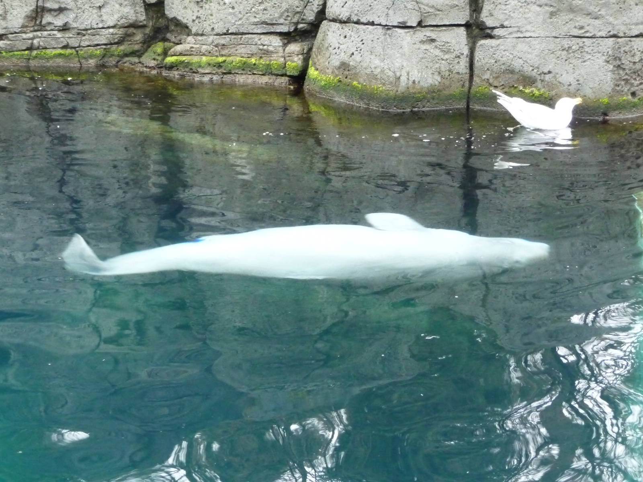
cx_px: 322
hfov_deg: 23.3
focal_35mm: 84
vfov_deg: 17.6
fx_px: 1560
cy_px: 241
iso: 800
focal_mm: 14.2
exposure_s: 1/50
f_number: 4.7
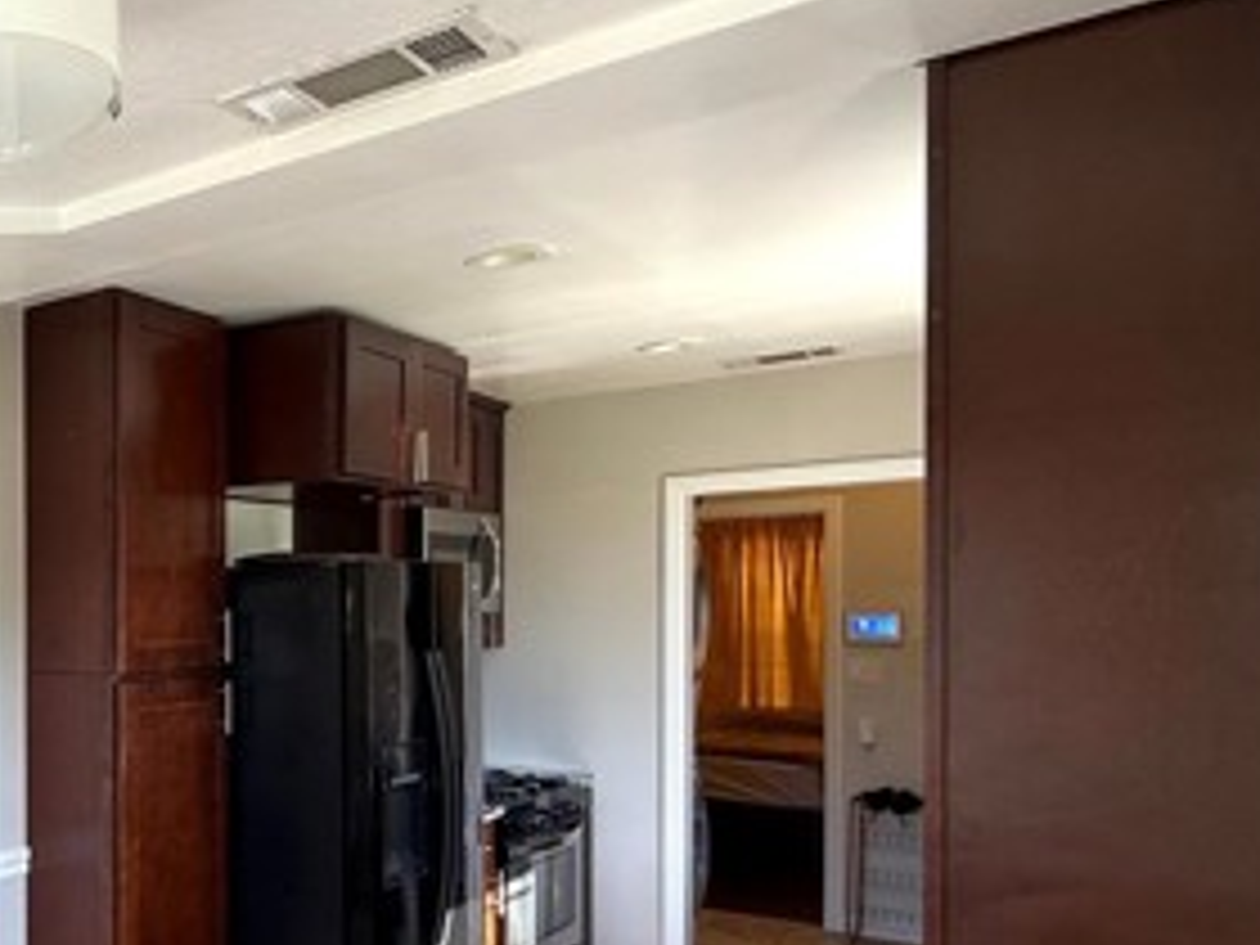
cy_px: 621
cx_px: -112
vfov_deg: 43.6
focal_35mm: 32
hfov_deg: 44.2
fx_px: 1165
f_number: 2.2
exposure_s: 1/120
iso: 100
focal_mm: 2.22
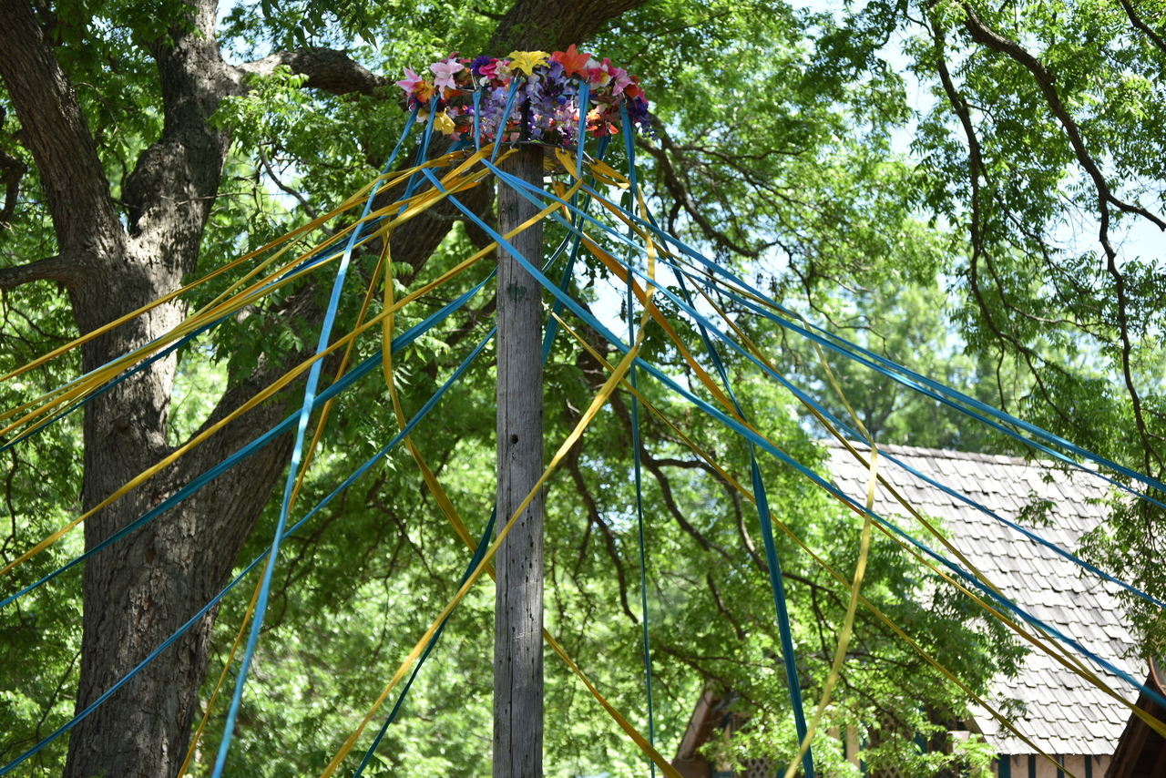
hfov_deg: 20.4
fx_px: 3239
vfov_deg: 13.7
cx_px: 583
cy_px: 389
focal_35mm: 100
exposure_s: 1/200
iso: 100
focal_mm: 100
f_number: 4.5
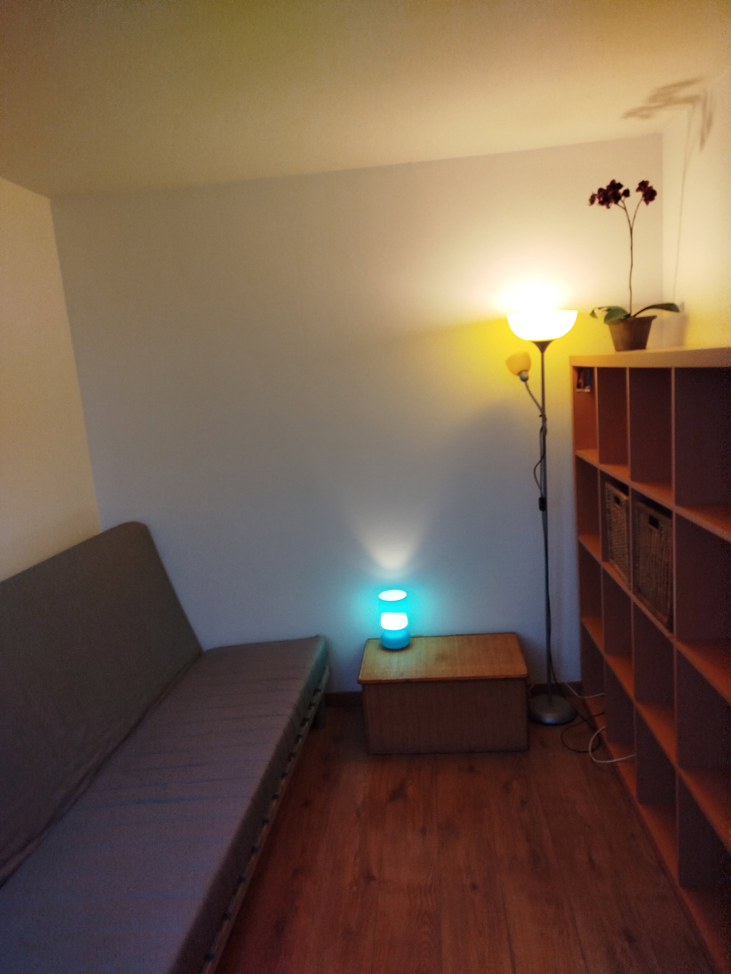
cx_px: 366
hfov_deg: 56.8
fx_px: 676
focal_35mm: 24
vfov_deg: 71.6
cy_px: 487
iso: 160
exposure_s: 1/33
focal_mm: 5.31
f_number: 1.7
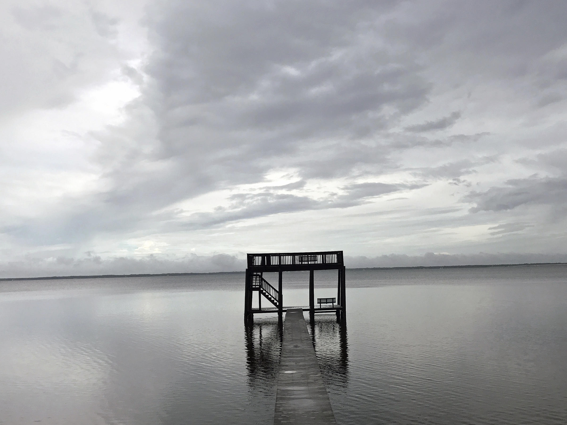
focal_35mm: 35
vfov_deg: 40.5
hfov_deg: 52.6
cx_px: 301
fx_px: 573
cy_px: 253
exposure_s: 1/3096
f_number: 1.8
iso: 20
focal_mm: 3.99
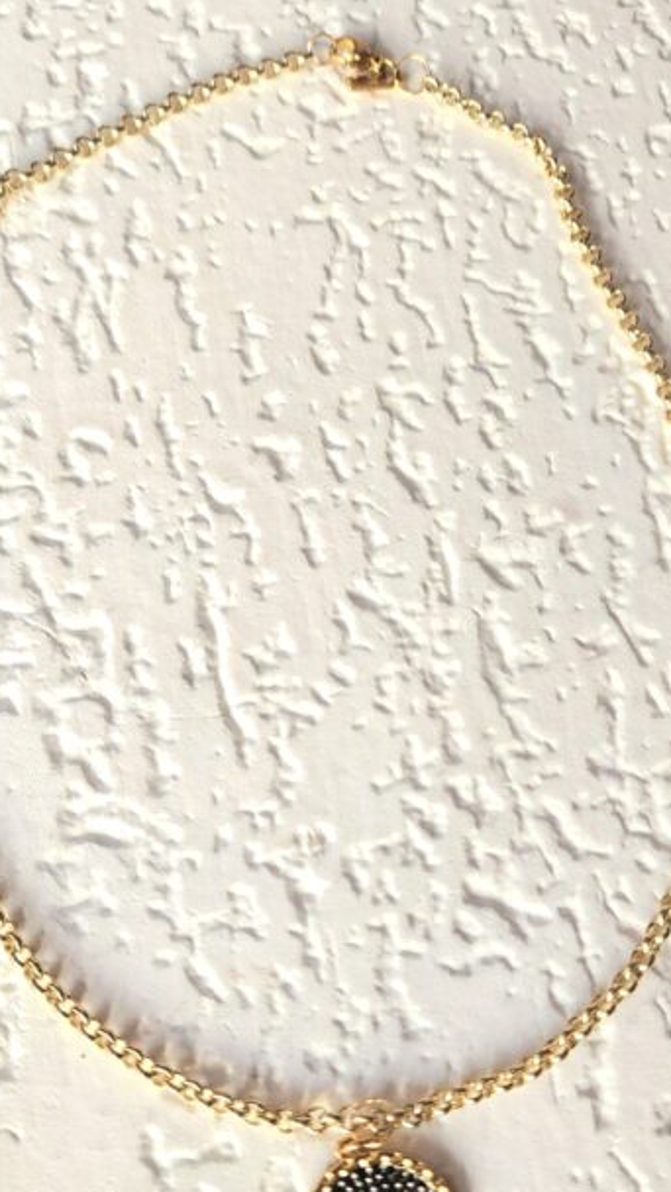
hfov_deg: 35.6
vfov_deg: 59.0
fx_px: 1043
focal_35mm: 33
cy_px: 719
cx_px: 300
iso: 400
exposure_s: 1/27
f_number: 1.8
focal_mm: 6.4
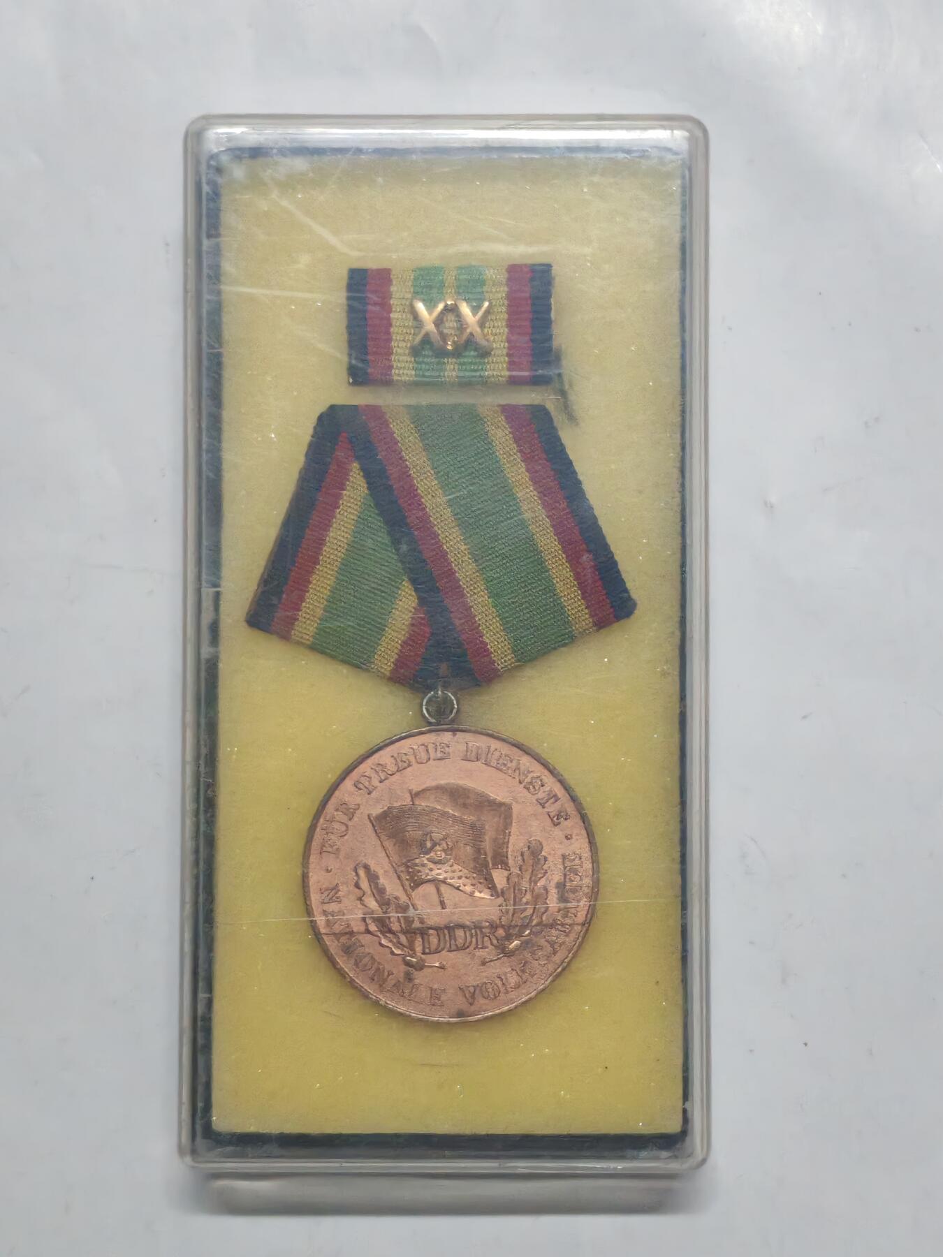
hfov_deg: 21.6
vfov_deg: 28.6
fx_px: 2470
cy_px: 628
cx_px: 472
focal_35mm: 68
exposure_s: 1/33
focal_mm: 5.52
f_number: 1.95
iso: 1000
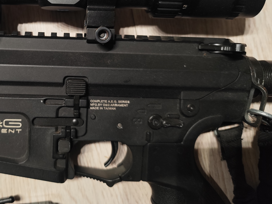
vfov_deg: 38.5
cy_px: 47
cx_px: 62
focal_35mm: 36
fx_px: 283
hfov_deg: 48.9
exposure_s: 1/25
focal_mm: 6.19
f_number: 1.65
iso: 500
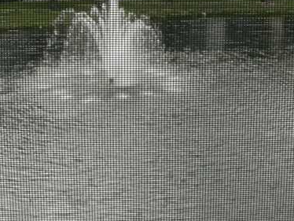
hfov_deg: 25.0
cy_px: -2
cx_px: 224
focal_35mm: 77
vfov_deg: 18.6
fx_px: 654
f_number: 4.8
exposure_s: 1/185
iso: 64
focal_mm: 7.5
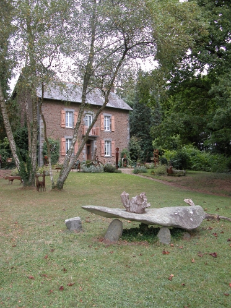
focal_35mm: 36
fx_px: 321
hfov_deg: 39.6
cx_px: 114
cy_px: 155
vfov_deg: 51.4
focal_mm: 8.9
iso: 100
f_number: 2.8
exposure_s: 1/49.8
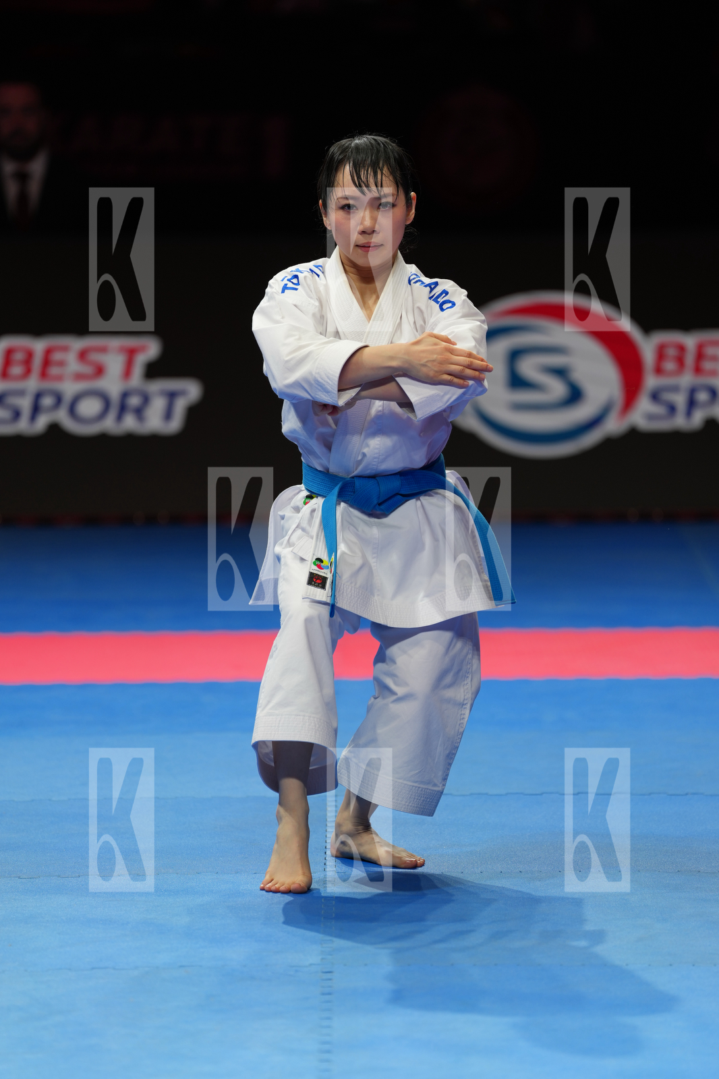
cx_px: 360
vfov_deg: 10.3
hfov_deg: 6.9
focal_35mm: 200
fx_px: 5994
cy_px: 540
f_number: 2.8
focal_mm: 200
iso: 200
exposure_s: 1/500
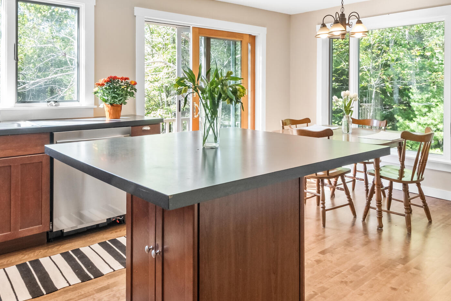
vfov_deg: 45.3
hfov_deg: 65.1
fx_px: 351
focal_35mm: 28
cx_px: 260
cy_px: 87
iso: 500
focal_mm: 8.7
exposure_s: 1/5
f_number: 8
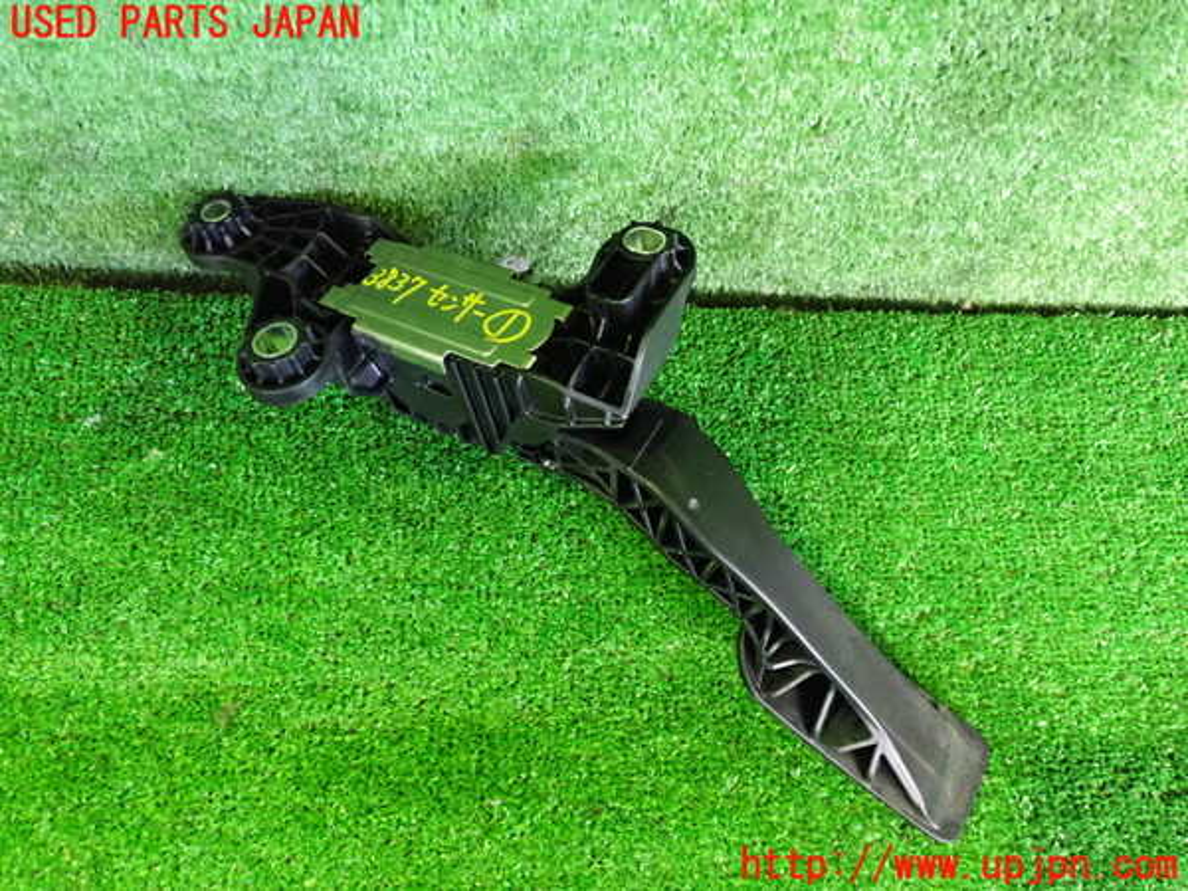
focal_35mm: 30
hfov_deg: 60.0
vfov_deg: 46.8
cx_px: 594
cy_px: 446
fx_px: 1030
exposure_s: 1/25
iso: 1250
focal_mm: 5.4
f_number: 2.3
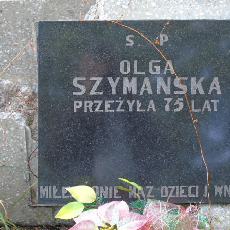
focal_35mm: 157
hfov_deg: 11.1
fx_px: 1180
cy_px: 109
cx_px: 144
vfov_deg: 11.1
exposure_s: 1/50
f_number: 4.6
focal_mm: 22
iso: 100
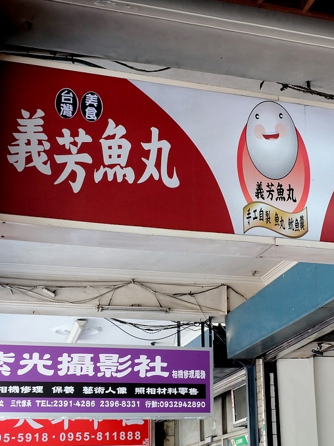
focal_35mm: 61
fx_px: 785
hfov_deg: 23.6
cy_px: 223
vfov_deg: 31.7
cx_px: 268
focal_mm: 28.2
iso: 800
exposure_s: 1/52
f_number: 7.1
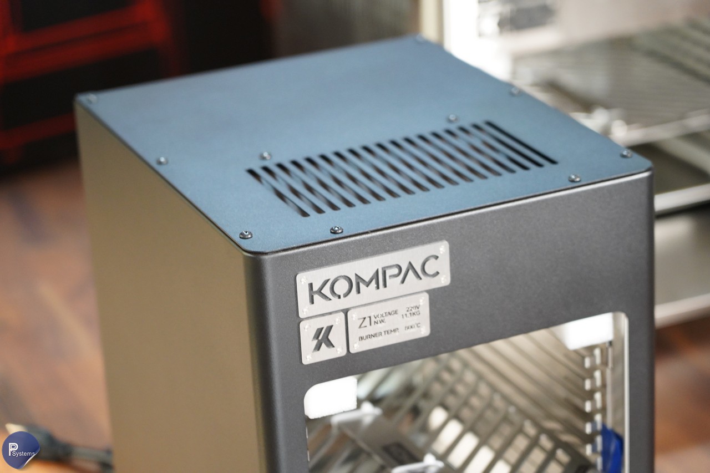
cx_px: 355
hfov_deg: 19.5
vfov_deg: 13.0
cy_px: 236
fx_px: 2070
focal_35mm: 105
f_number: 4
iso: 5000
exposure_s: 1/125
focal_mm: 105
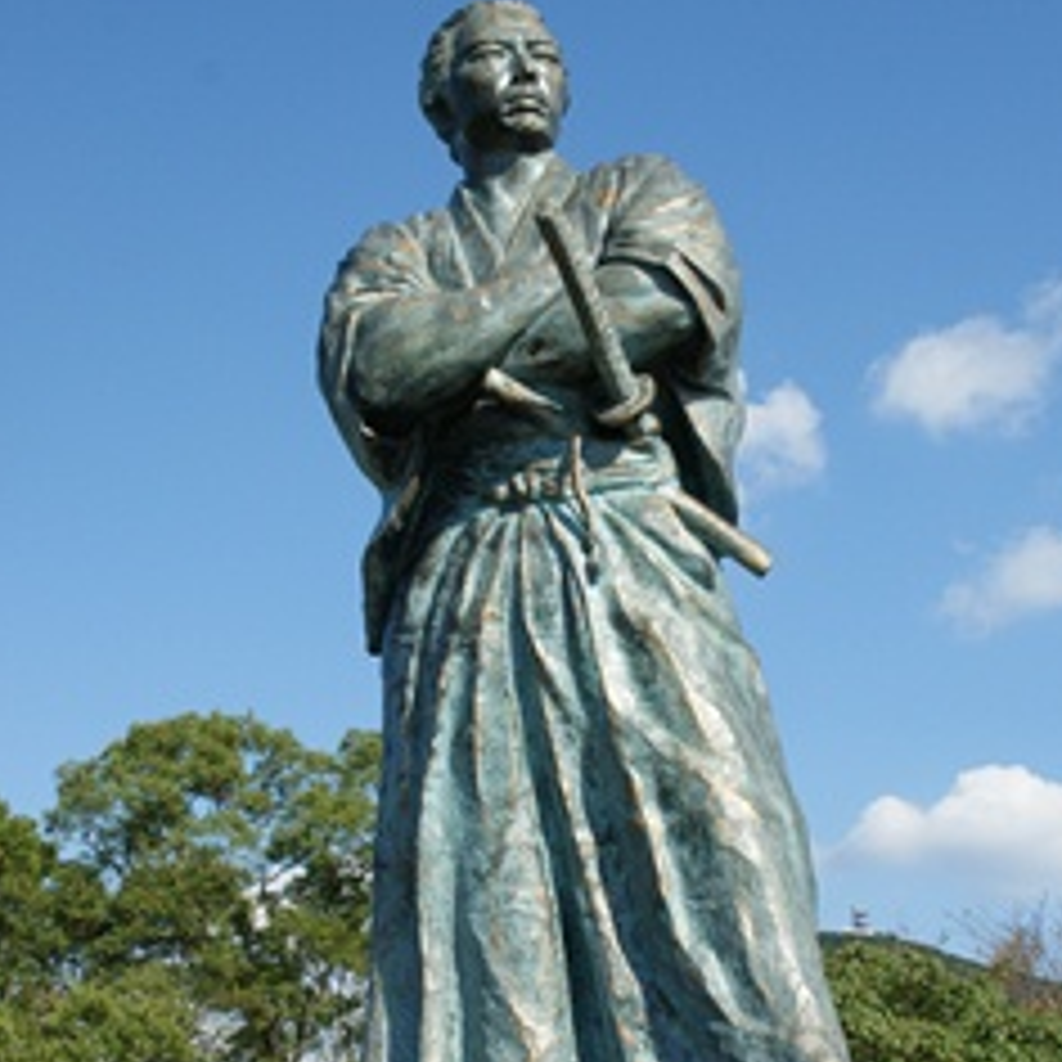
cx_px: 504
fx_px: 2187
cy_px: 684
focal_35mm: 63
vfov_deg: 27.2
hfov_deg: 27.3
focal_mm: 26
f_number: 11
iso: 100
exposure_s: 1/125
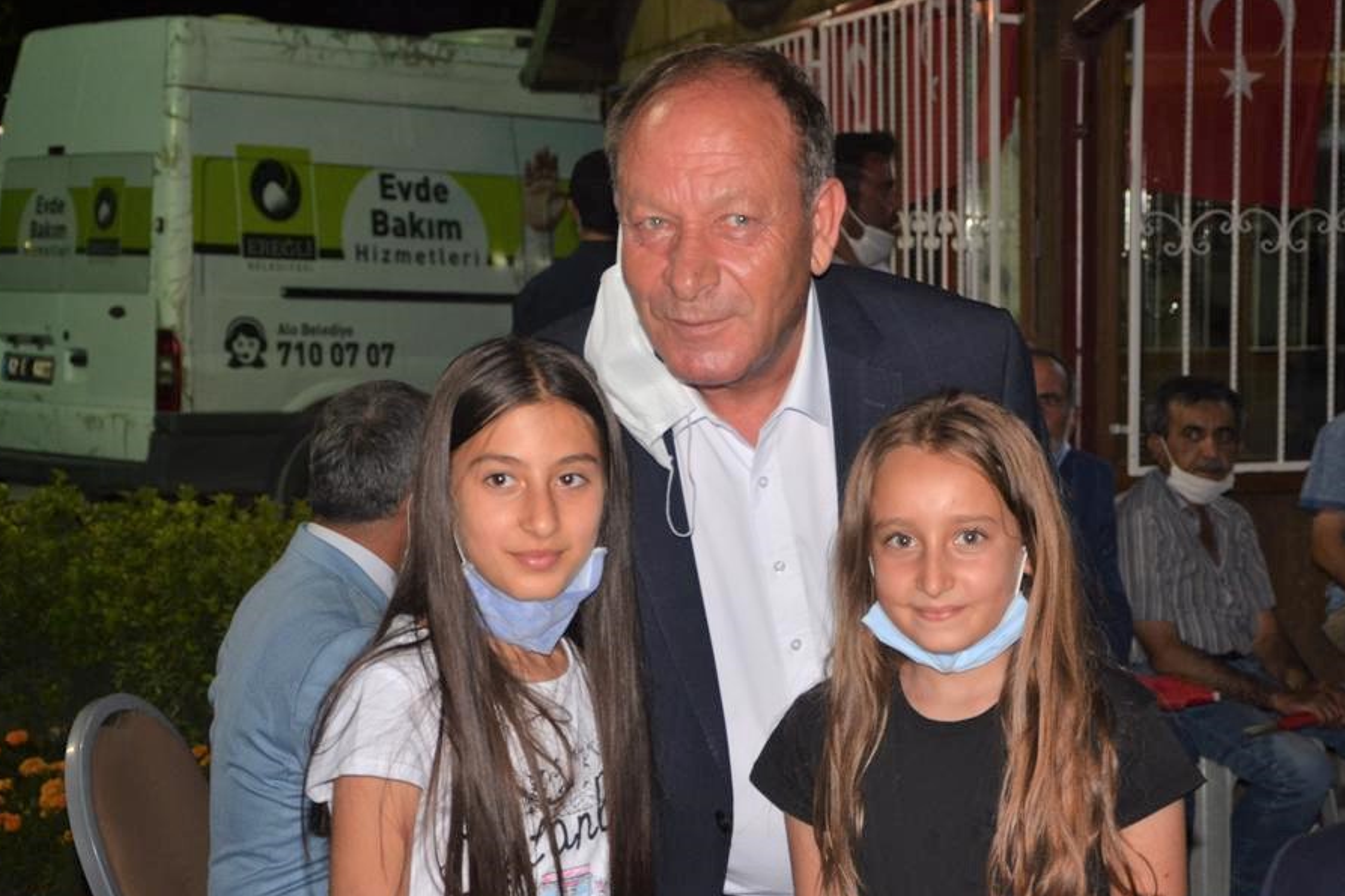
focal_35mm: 72
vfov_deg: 18.9
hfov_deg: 28.1
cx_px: 748
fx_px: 2690
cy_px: 481
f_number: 4.8
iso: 800
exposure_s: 1/60
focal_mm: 42
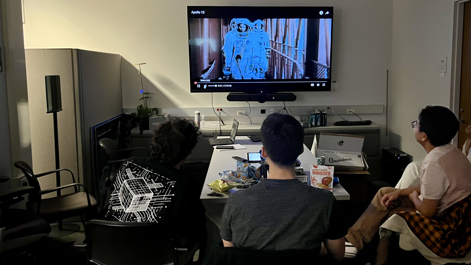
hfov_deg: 59.3
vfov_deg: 35.5
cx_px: 265
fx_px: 412
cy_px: 109
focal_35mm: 33
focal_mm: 5.1
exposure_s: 1/30
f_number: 1.6
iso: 800
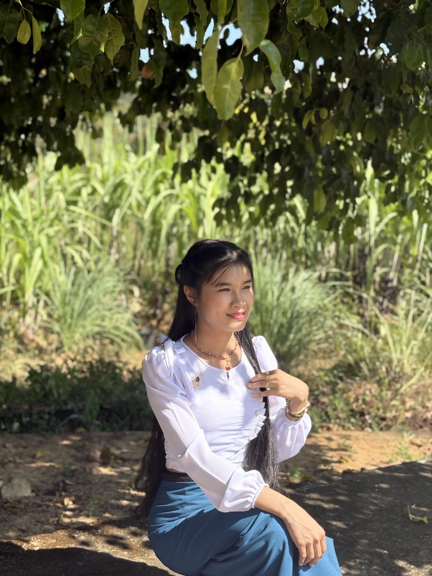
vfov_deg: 36.8
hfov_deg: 28.0
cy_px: 288
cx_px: 216
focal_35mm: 52
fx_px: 865
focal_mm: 5.96
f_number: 1.6
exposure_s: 1/1709
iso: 50
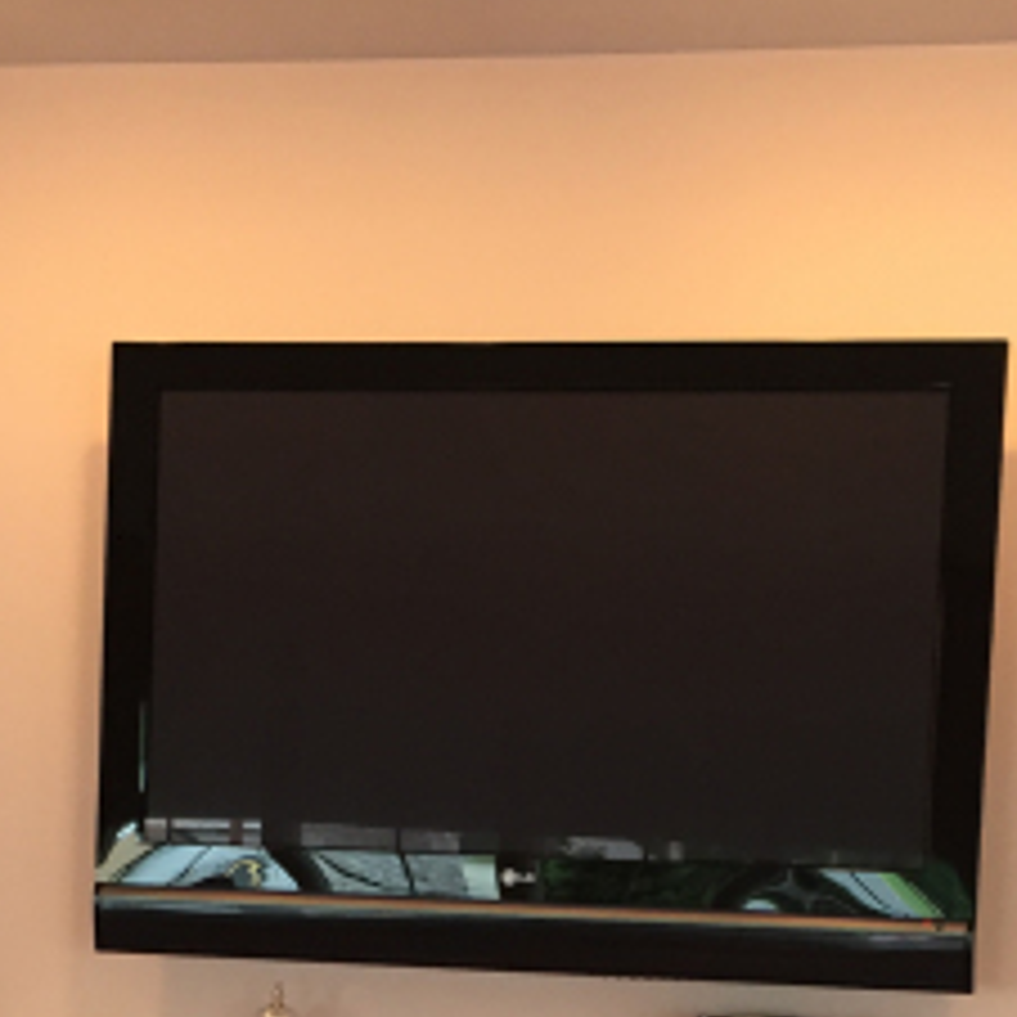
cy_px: 1152
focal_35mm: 87
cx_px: 580
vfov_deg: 19.0
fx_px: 2892
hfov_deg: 19.9
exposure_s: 1/30
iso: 64
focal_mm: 4.15
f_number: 2.2
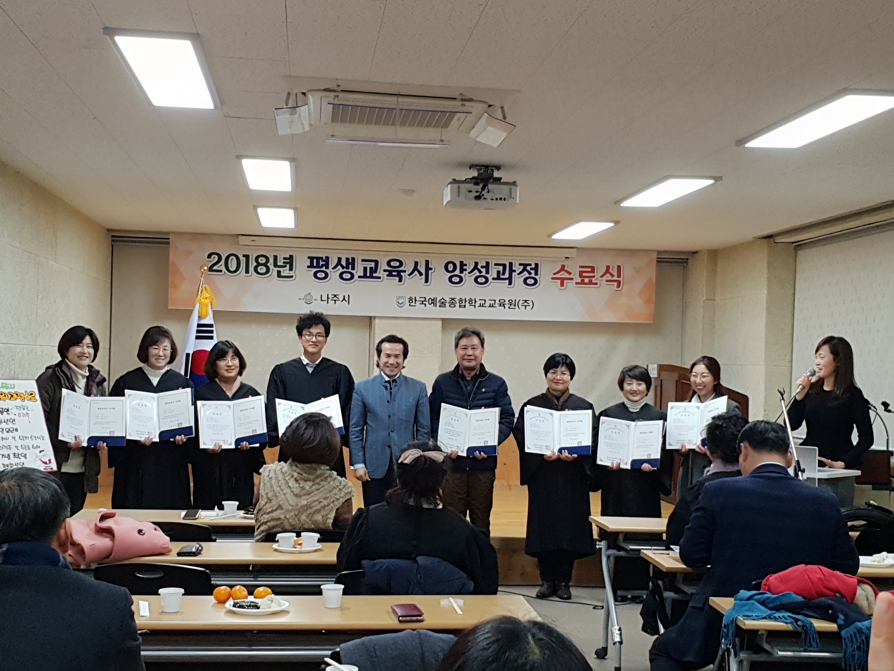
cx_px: 447
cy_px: 336
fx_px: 671
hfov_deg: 67.3
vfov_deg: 53.1
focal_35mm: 26
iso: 200
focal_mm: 4.3
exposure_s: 1/60
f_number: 2.4
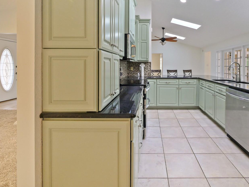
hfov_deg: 86.5
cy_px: 71
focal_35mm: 18
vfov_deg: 70.5
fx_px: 129
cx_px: 151
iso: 1250
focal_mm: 7
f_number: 4
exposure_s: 1/60
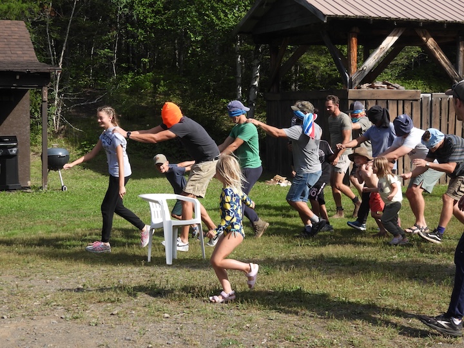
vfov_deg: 21.0
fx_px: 938
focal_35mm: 70
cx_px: 232
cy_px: 174
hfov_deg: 27.8
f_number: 3.5
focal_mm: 12.5
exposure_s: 1/640
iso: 100
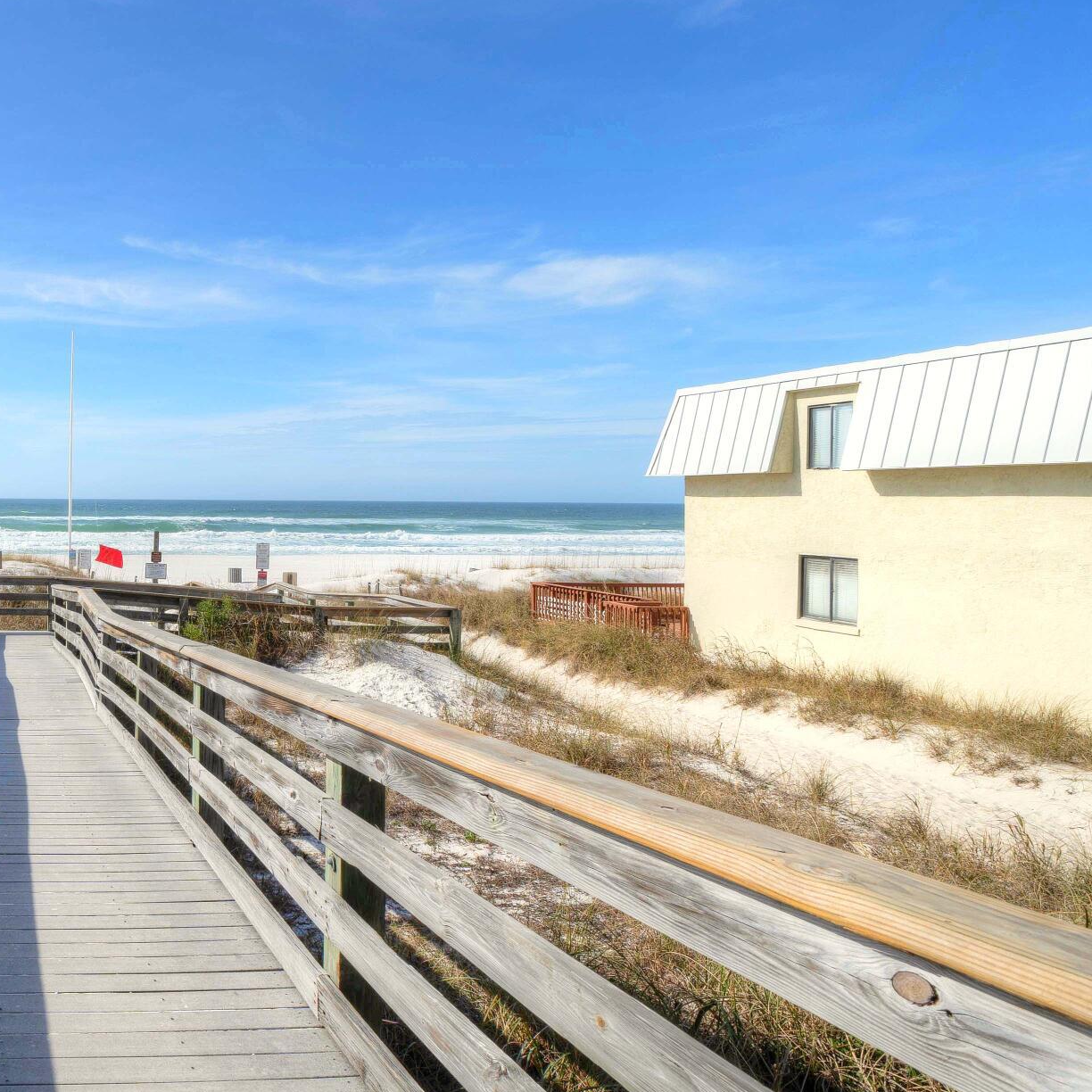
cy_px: 503
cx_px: 4
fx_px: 892
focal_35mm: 25
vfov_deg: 62.8
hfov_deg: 50.9
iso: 100
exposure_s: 1/250
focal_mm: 12
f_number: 10
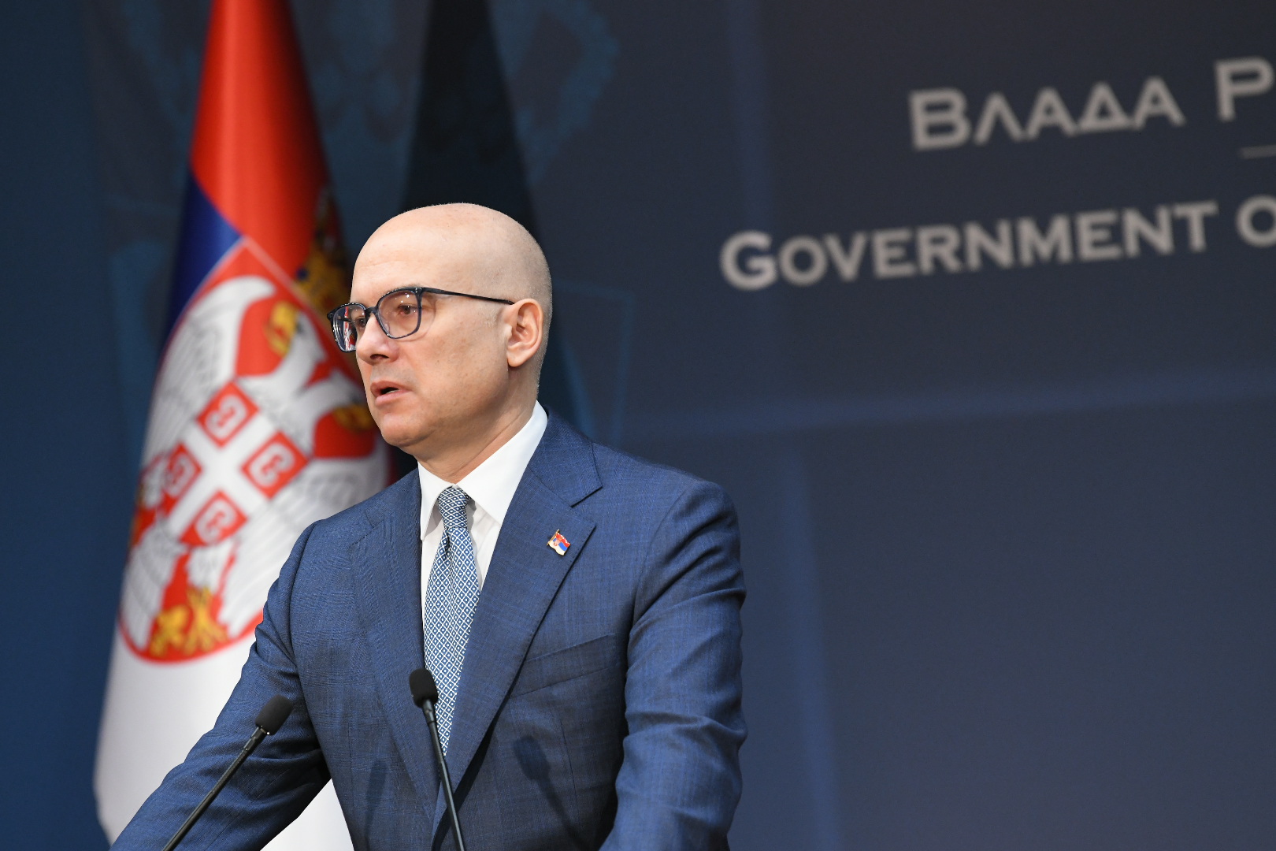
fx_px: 8506
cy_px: 426
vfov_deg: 5.7
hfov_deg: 8.6
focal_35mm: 240
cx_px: 638
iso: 2500
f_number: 4
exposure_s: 1/400
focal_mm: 200
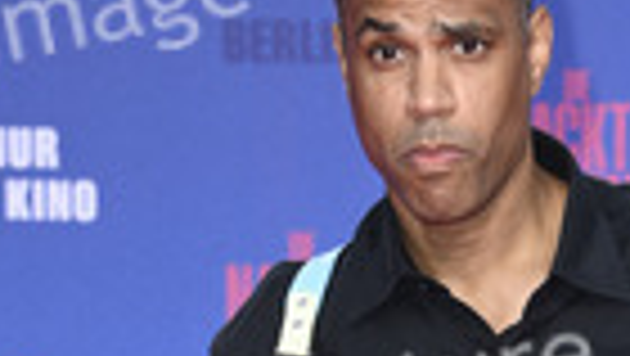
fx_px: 4497
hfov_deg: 8.0
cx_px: 508
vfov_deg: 4.5
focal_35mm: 269
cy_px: 667
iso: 250
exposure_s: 1/250
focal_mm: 90
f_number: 6.3
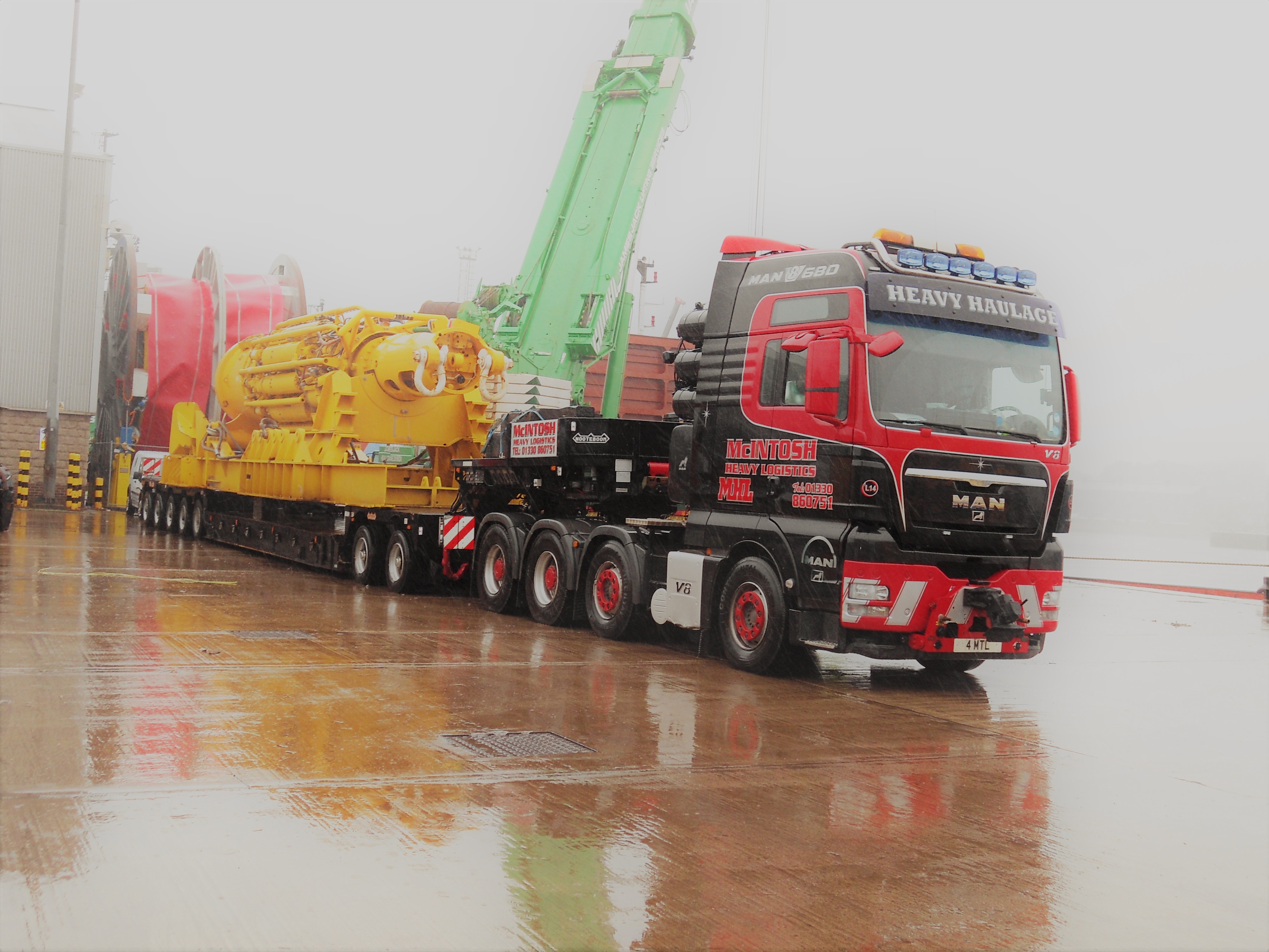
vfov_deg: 32.9
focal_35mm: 44
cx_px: 634
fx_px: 1613
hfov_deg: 42.9
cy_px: 476
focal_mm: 7.9
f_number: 3.5
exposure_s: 1/80
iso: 80
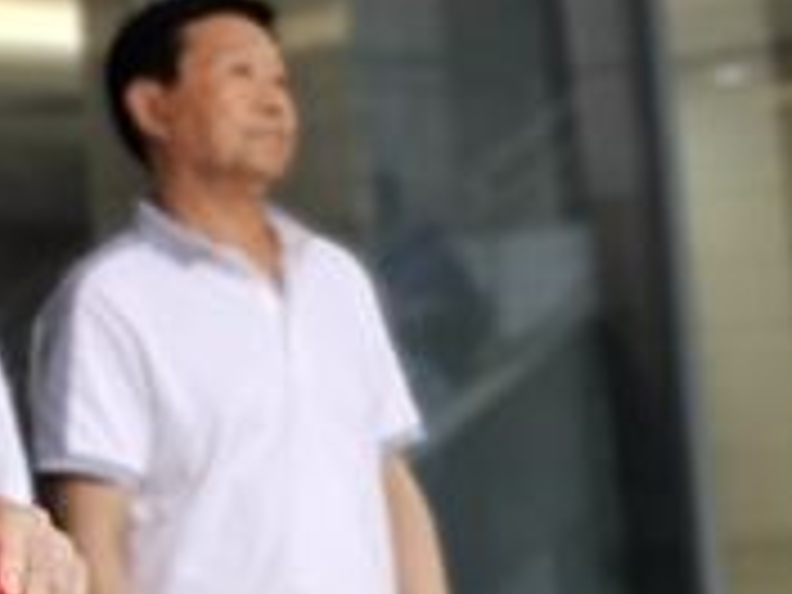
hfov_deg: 11.0
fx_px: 3935
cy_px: -144
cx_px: -400
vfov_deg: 8.5
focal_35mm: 172
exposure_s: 1/100
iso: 64
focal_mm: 5.56
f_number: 4
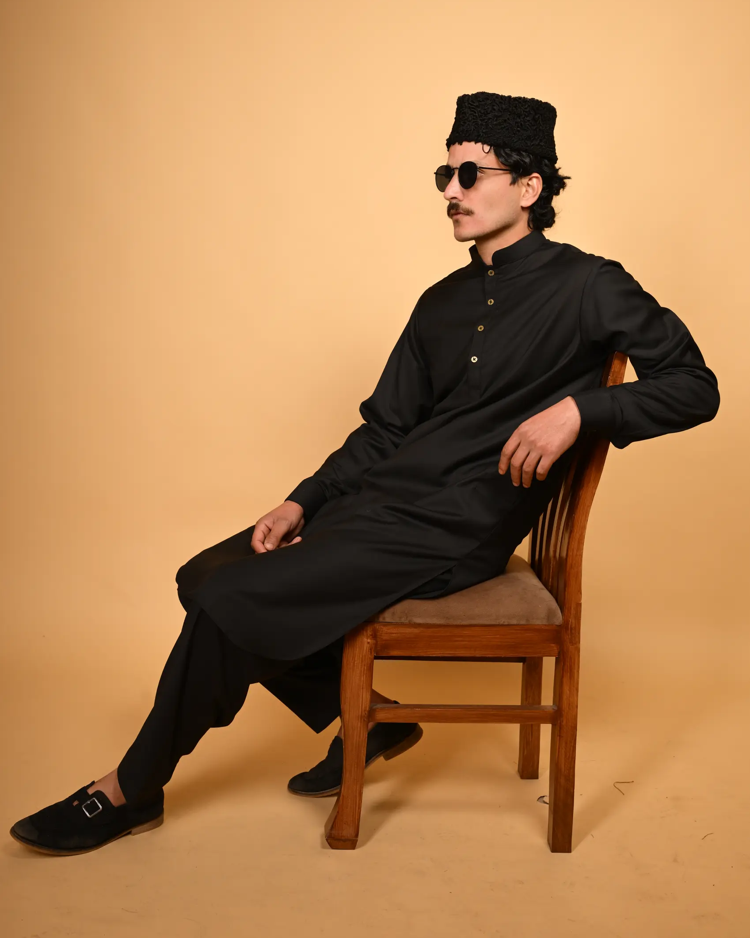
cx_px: 375
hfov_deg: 34.2
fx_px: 1221
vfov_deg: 42.0
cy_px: 438
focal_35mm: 44
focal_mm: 39
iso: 200
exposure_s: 1/200
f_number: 7.1
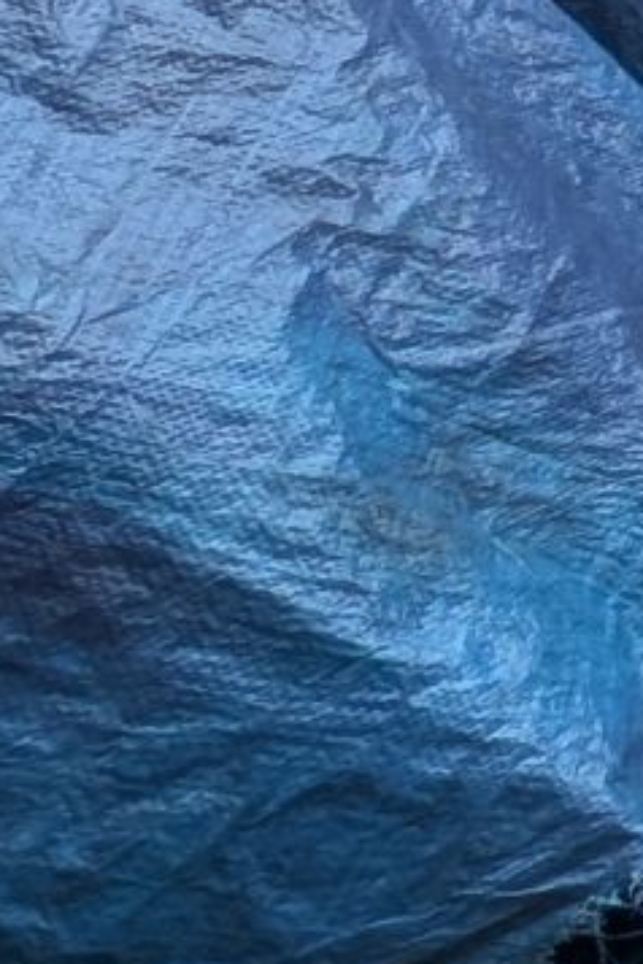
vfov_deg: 21.4
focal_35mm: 84
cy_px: -358
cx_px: 2650
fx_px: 2250
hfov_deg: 7.9
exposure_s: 1/569
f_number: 1.95
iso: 37
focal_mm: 2.23
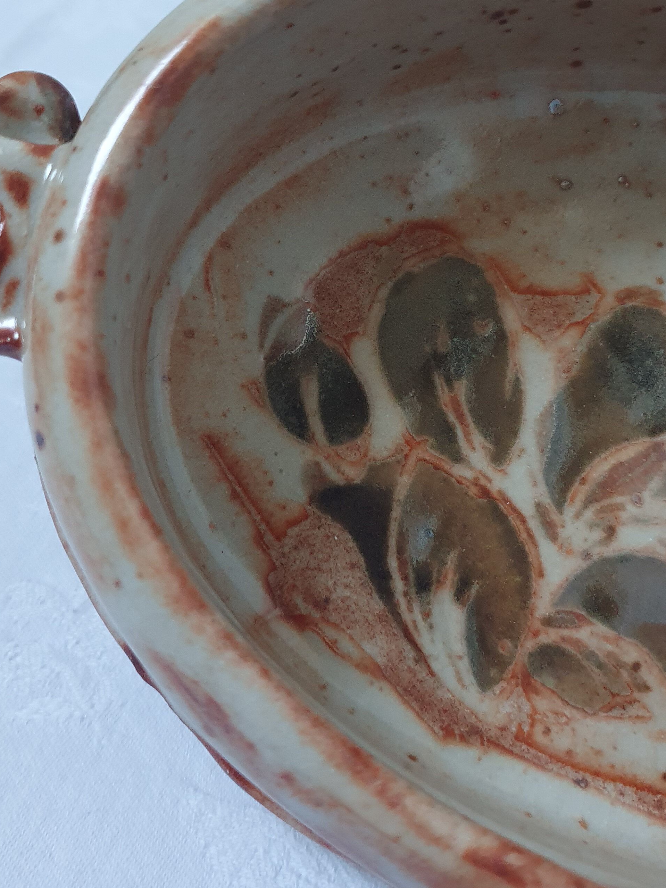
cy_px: 360
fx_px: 1052
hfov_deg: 35.1
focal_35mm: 41
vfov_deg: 45.6
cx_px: 282
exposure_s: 1/50
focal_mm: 4.32
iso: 320
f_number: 1.5
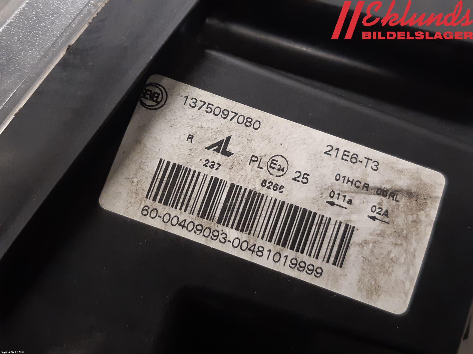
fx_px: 355
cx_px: 236
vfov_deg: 53.1
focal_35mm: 26
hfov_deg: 67.3
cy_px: 177
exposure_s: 1/50
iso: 200
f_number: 1.7
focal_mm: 3.93
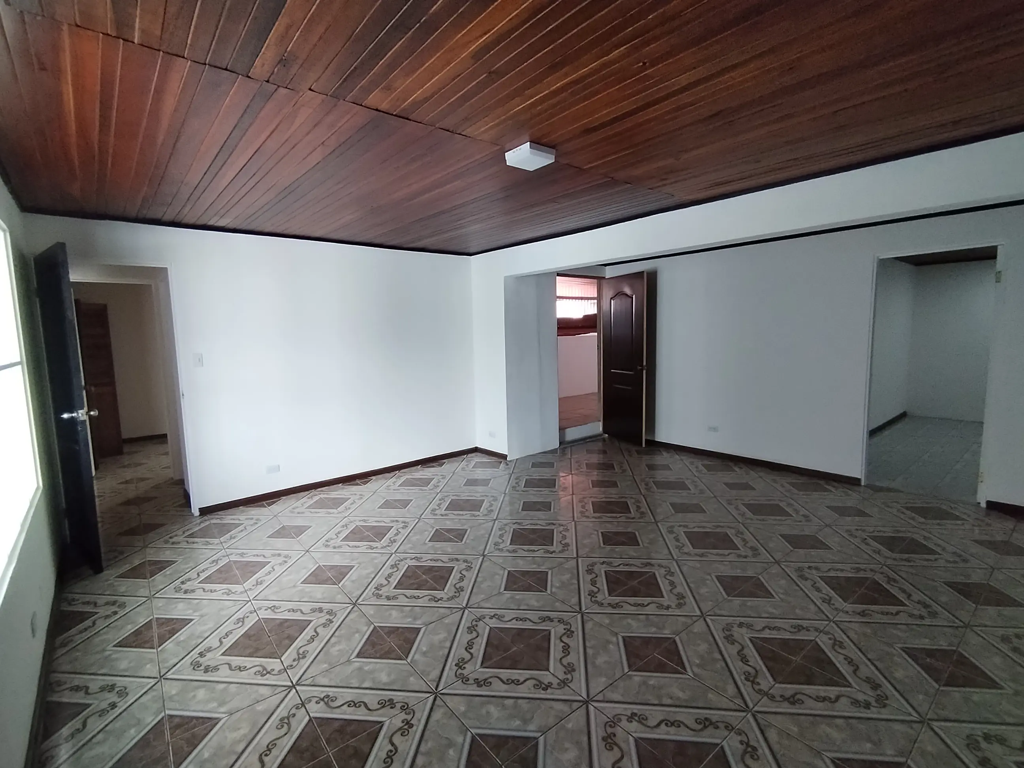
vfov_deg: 78.1
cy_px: 384
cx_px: 512
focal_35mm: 16
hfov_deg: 94.5
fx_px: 473
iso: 429
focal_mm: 1.42
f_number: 2.2
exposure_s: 1/50
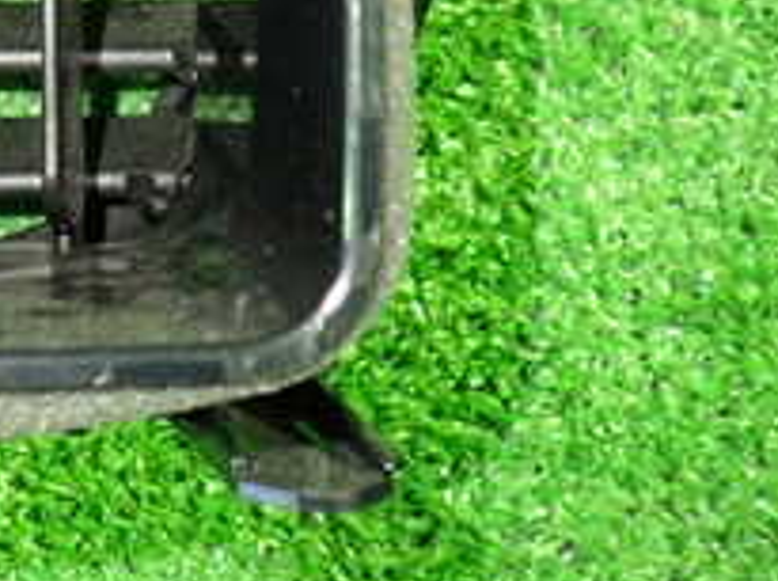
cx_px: -243
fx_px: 1974
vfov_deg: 16.2
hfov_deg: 20.3
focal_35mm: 88
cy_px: -61
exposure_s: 1/25
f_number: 2.3
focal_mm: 5.4
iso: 800
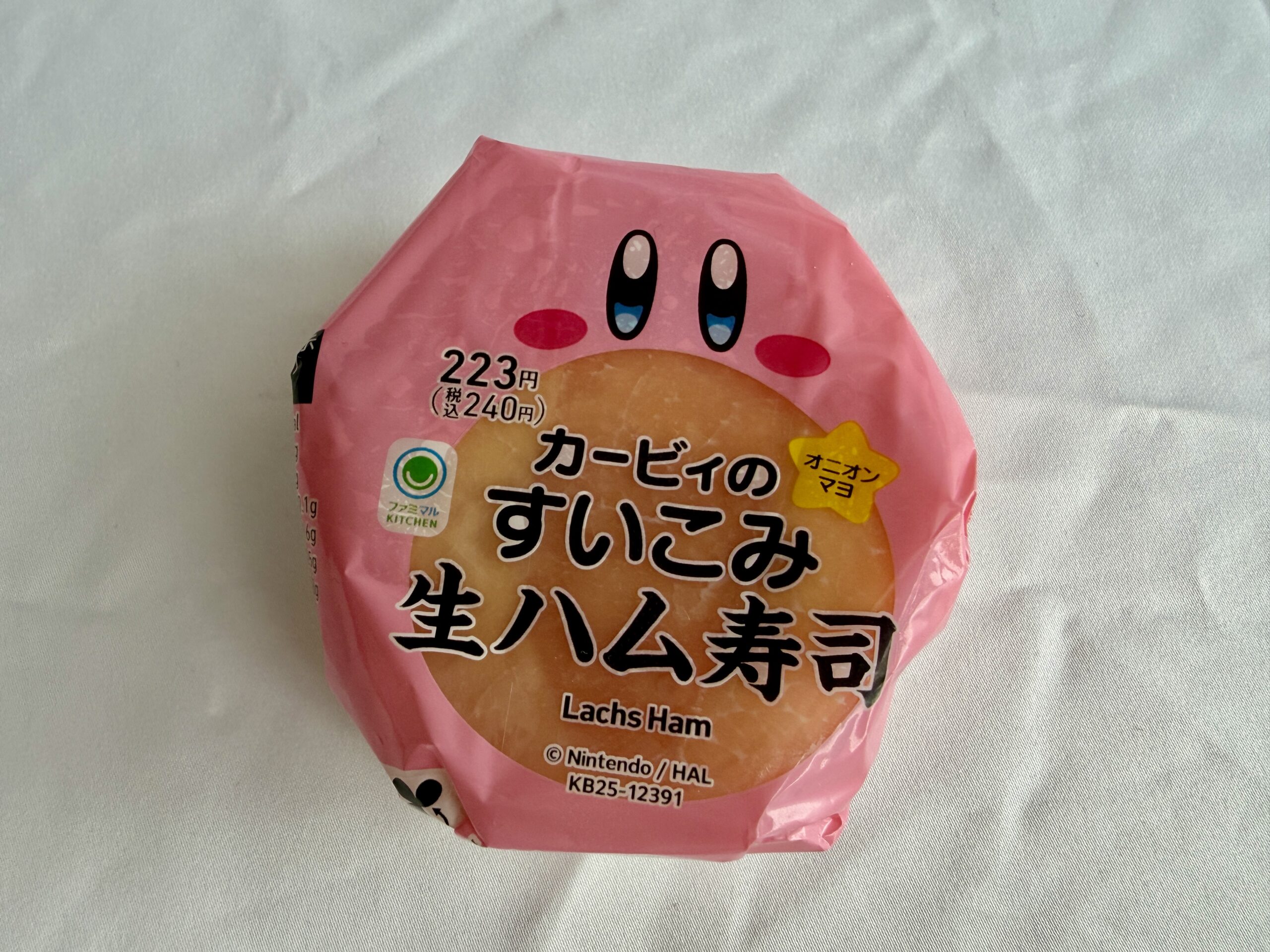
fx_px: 881
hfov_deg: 71.6
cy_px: 476
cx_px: 635
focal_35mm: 24
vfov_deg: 56.8
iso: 100
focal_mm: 2.22
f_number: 2.2
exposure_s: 1/121
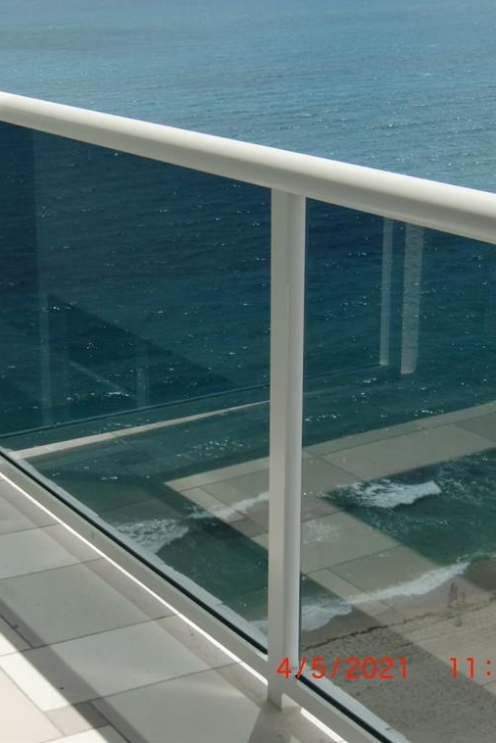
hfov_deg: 20.5
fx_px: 1363
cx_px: 127
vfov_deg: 30.5
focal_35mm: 66
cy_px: 368
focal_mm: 8.4
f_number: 9.3
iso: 64
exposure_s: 1/200
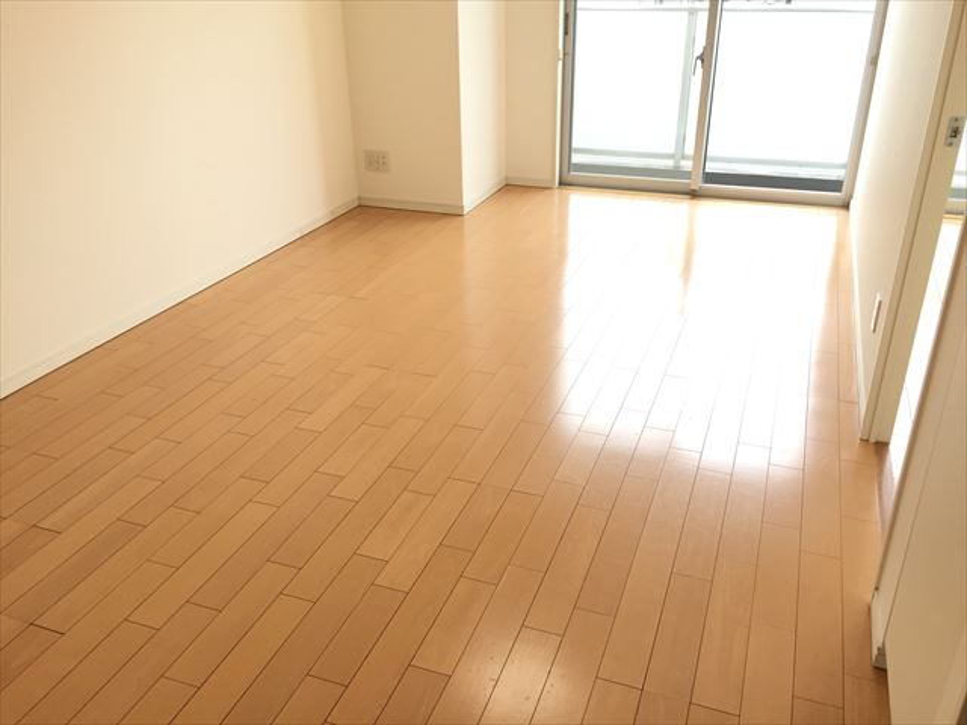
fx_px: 810
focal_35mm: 29
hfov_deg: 61.7
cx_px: 484
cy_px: 362
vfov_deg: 48.2
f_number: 2.2
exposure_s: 1/120
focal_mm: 4.15
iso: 40
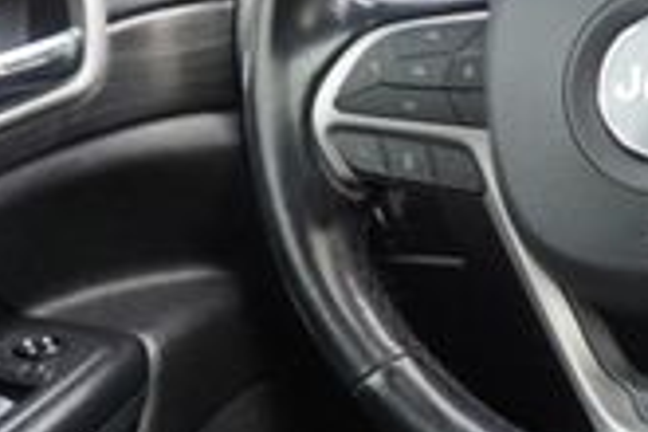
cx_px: 1111
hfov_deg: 13.9
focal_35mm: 134
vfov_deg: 10.2
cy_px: 165
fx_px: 2411
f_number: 4
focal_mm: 23
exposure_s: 1/60
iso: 400
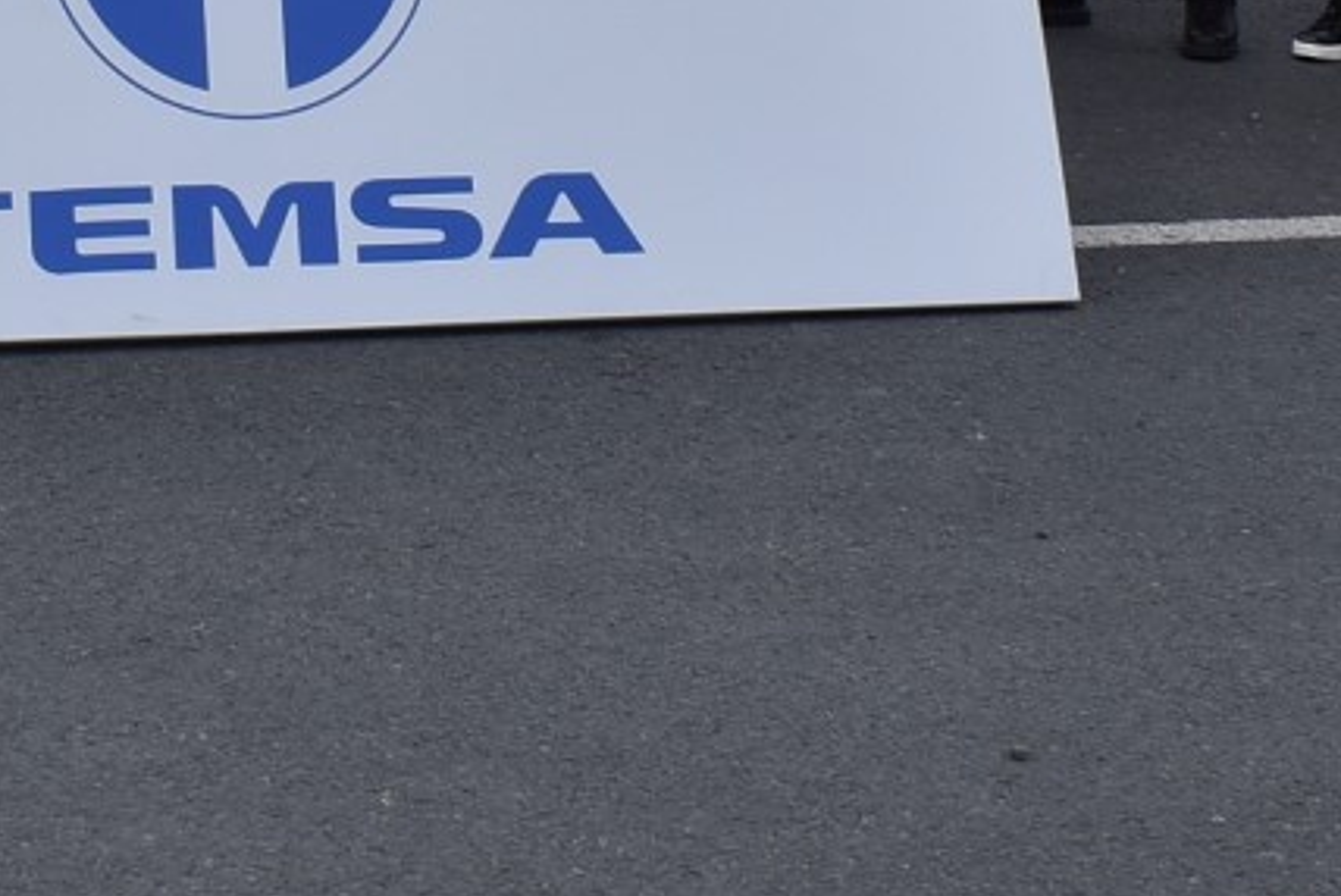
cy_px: -332
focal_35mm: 102
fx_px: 3802
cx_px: 387
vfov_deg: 12.9
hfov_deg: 19.9
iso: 100
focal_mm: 18
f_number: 11
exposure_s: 1/200
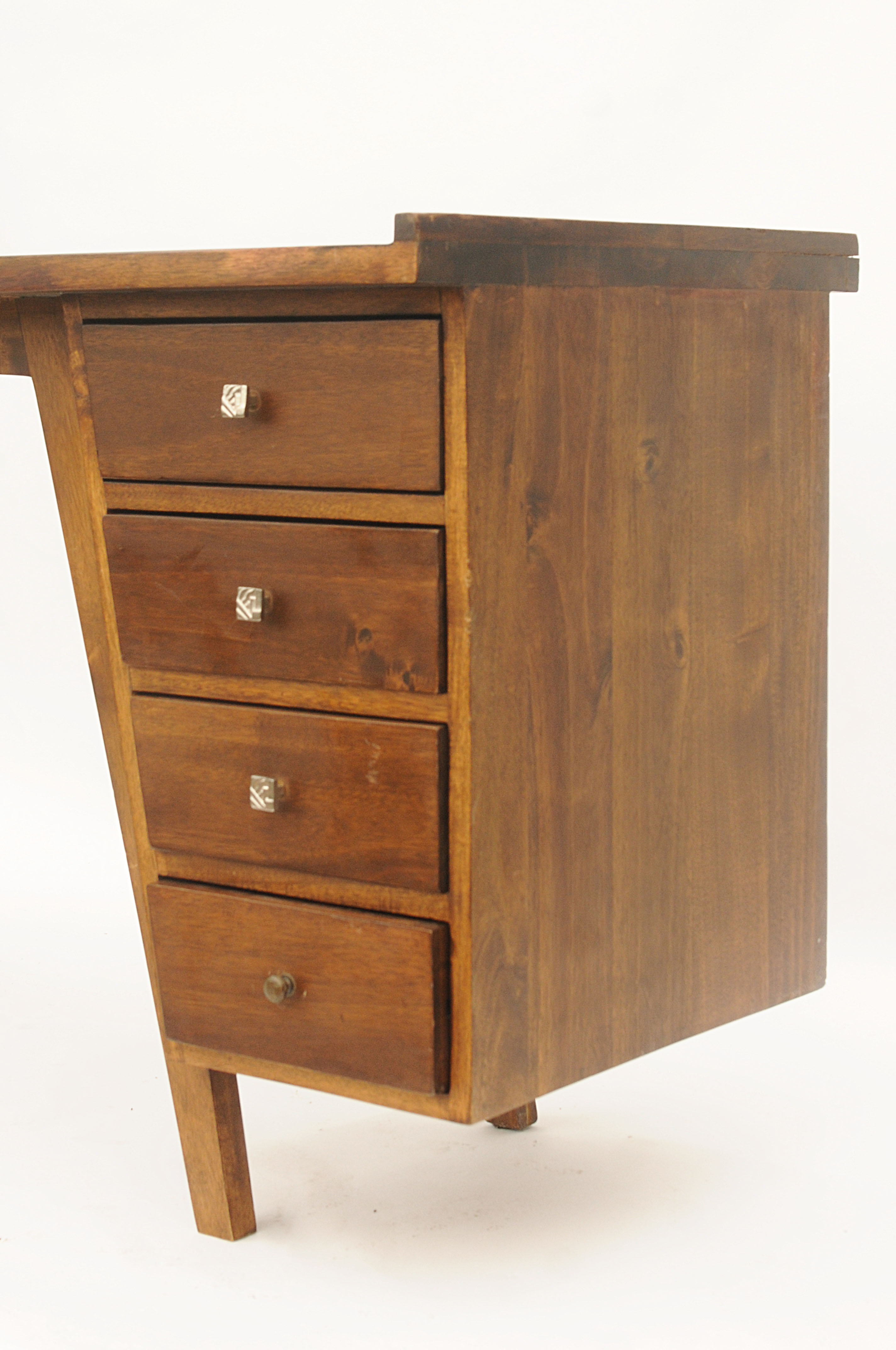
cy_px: 675
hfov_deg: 28.0
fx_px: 1797
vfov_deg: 41.2
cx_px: 448
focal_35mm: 48
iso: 400
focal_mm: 32
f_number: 5.6
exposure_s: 1/250
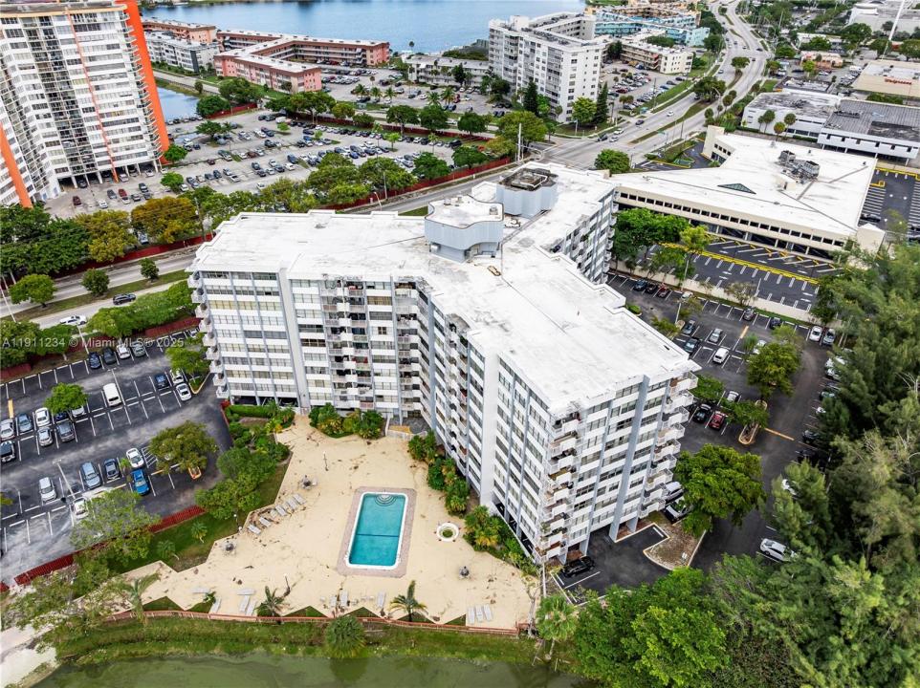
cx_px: 460
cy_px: 344
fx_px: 637
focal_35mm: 24
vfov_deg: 56.8
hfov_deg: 71.6
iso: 130
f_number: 2.8
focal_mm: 12.29
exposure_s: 1/640
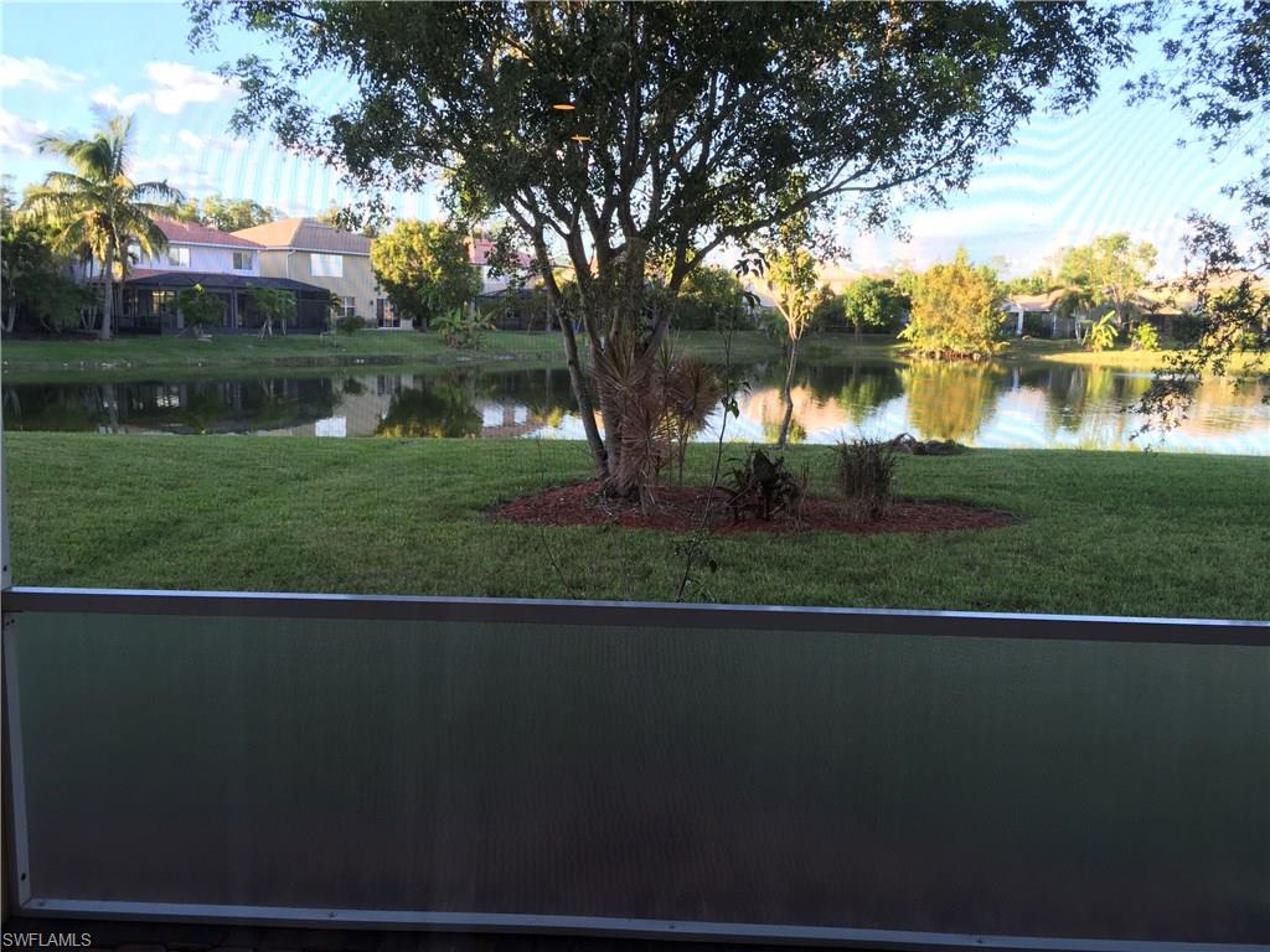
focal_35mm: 29
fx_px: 1064
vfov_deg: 48.2
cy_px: 476
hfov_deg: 61.7
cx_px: 635
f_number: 2.2
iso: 40
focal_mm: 4.15
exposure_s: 1/120
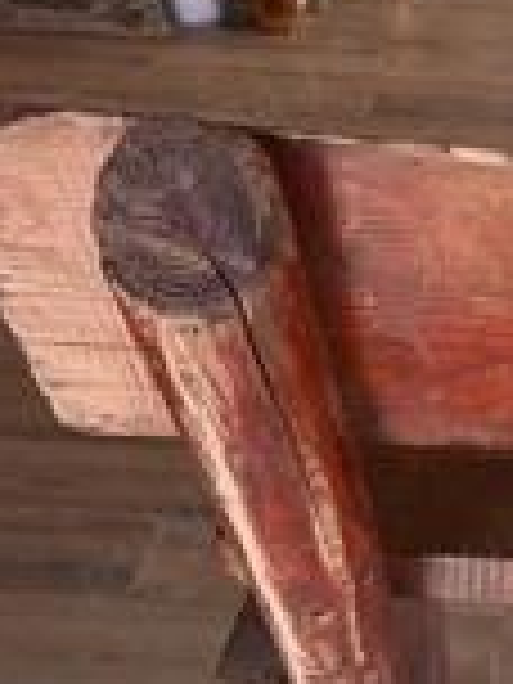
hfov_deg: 21.2
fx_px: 1245
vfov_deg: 30.0
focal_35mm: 63
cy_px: 544
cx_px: 657
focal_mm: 6.86
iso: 80
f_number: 1.78
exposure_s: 1/171
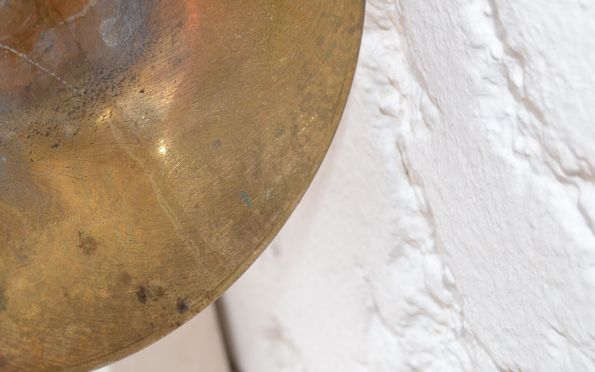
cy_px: 32
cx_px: 200
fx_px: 1005
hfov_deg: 32.7
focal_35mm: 62
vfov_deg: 20.5
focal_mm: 18
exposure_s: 1/200
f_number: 6.3
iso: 100
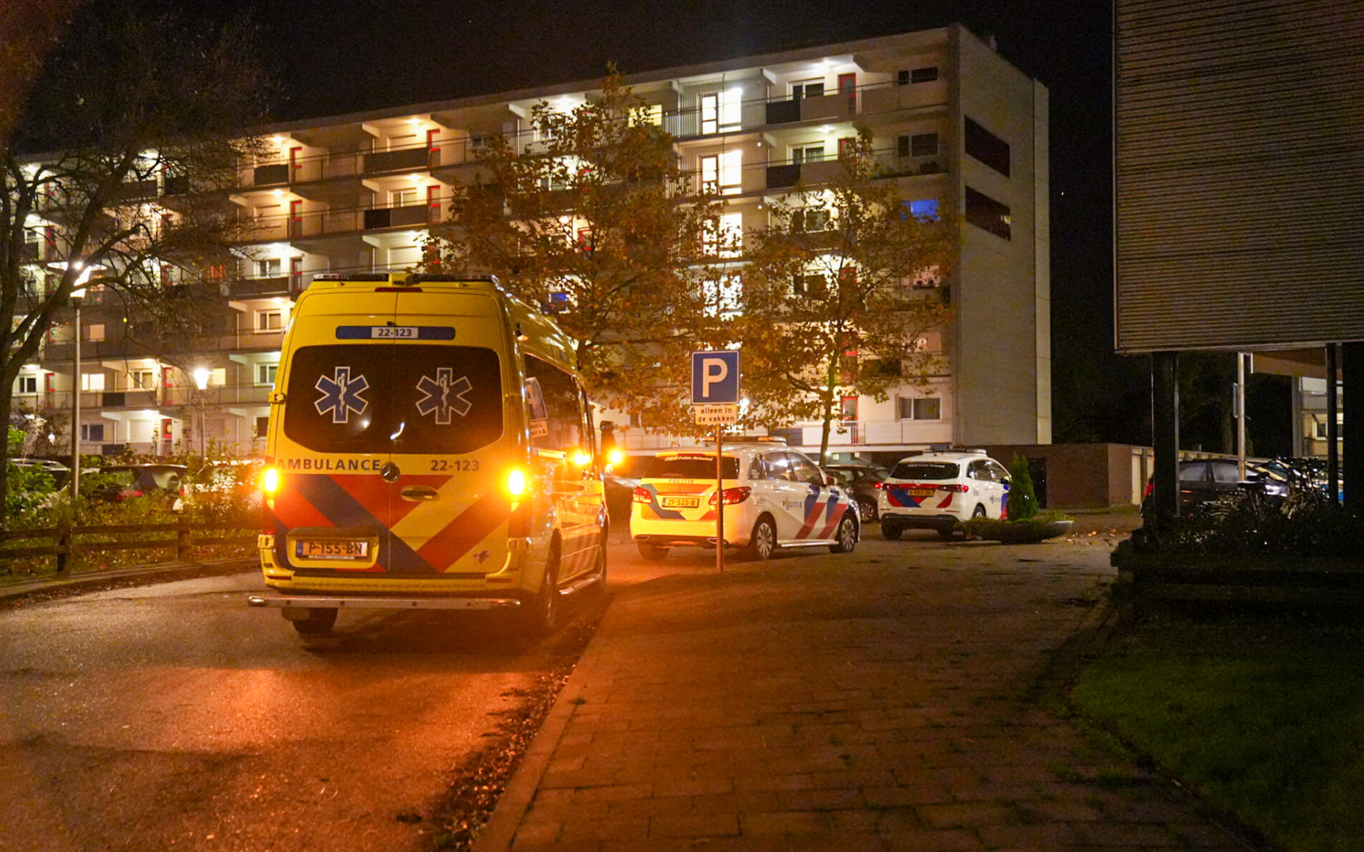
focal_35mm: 43
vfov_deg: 29.8
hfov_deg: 46.2
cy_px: 442
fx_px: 1598
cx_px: 680
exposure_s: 1/50
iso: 12800
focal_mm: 42
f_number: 2.8
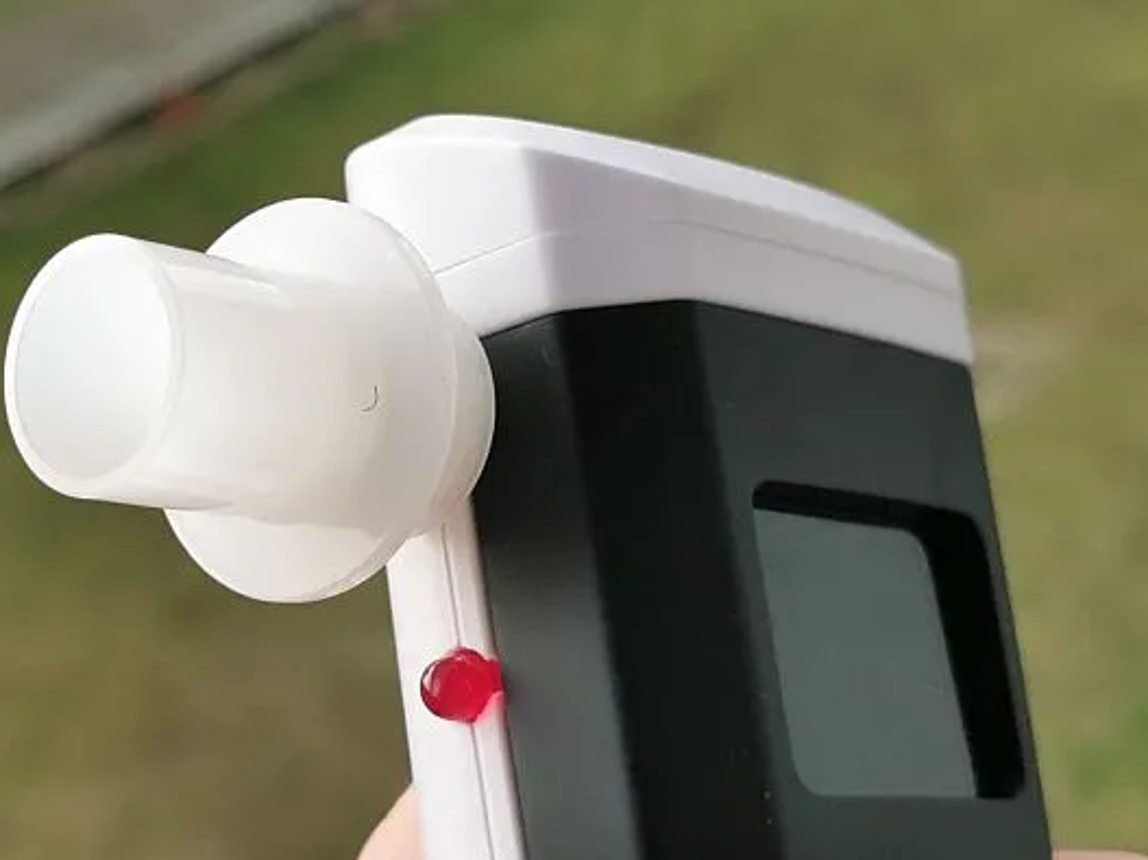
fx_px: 2719
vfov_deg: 18.0
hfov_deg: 23.7
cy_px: 479
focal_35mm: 82
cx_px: 388
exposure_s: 1/798
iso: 50
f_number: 1.6
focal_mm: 5.56
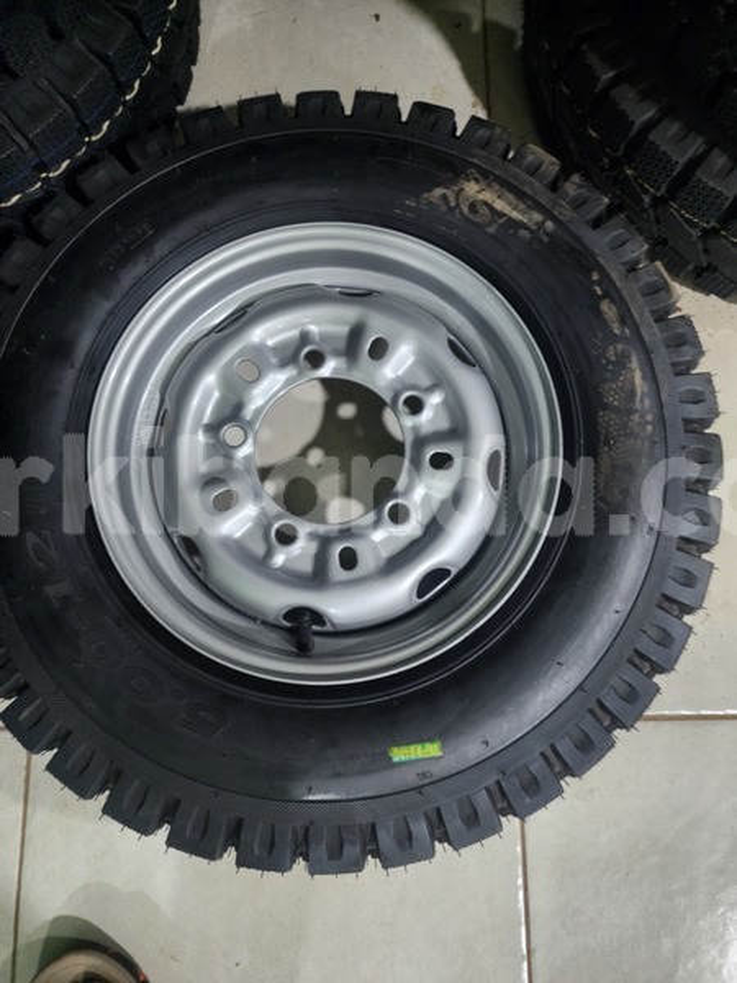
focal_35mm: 23
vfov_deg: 73.9
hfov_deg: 58.9
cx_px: 368
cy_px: 492
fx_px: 653
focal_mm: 6.4
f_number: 1.8
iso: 800
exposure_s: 1/24
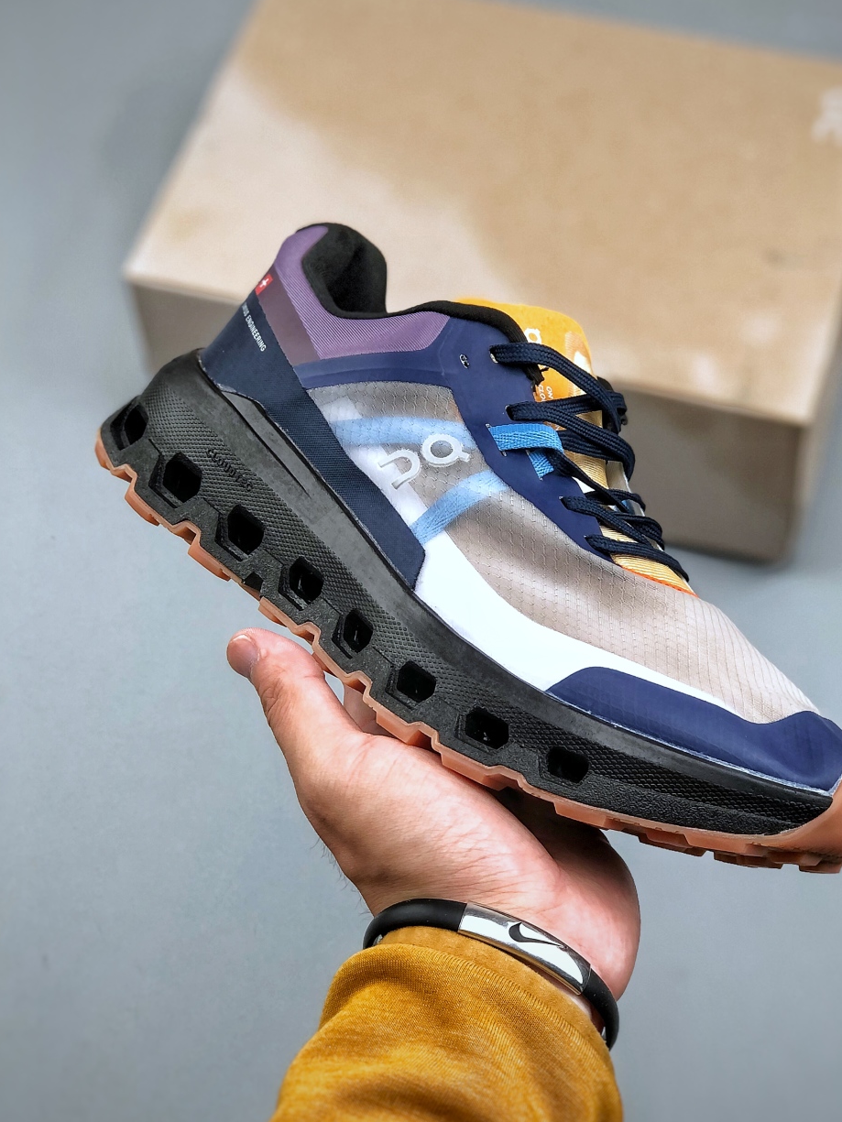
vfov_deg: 29.0
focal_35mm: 67
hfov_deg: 21.9
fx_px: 2173
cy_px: 550
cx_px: 470
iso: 20
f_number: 2.8
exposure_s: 1/33
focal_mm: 6.6
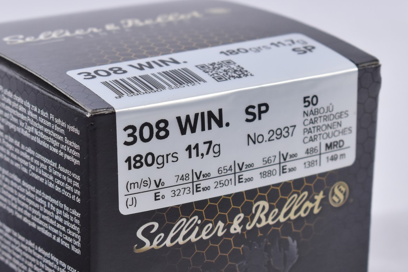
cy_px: 209
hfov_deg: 14.4
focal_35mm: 143
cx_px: 165
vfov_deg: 9.6
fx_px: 1619
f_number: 5.6
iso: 640
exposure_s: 1/50
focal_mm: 55
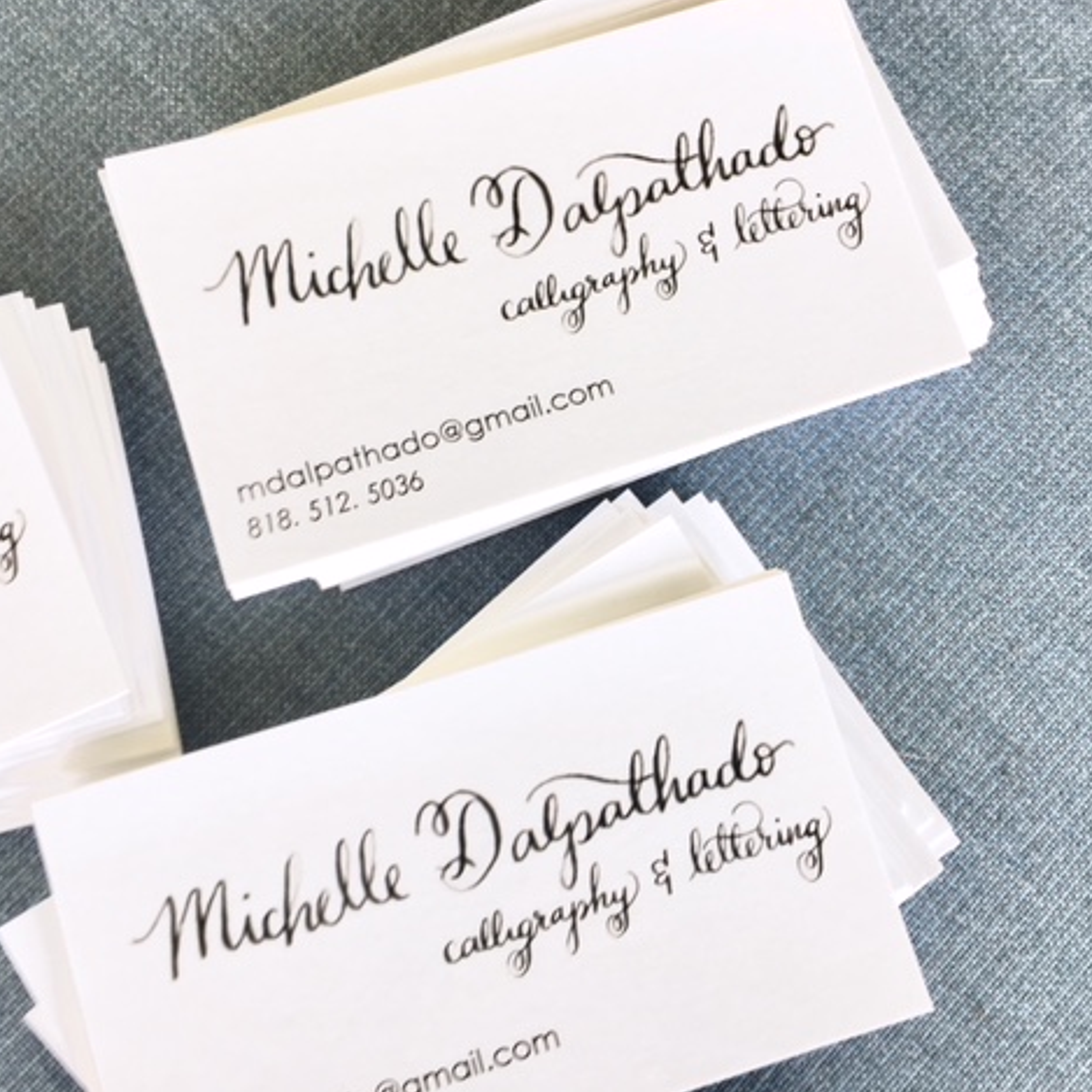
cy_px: 538
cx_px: 589
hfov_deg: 47.2
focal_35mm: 35
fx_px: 1249
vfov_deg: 47.2
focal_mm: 4.15
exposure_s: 1/60
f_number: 2.2
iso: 32
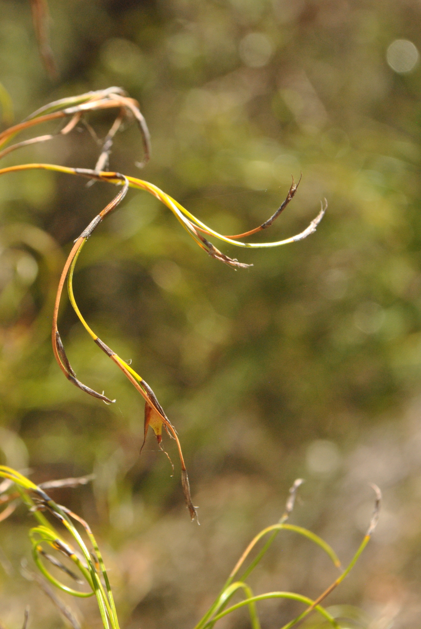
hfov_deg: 16.6
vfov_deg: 24.6
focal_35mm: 82
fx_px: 1443
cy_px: 314
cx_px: 210
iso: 800
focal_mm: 55
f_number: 10
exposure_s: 1/400
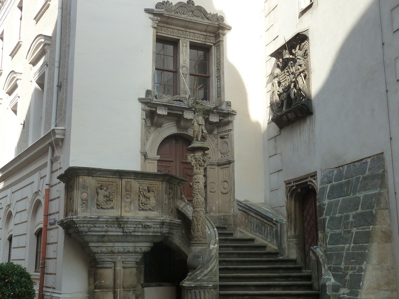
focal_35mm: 32
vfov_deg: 44.2
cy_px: 150
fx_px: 369
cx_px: 200
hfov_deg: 56.8
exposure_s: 1/250
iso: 125
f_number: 4
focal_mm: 5.3
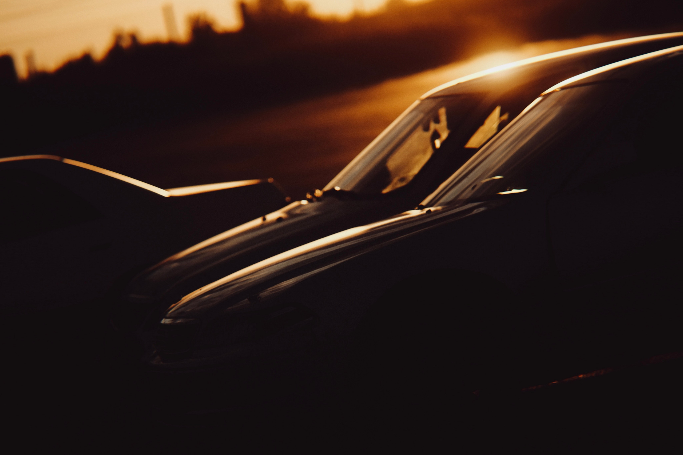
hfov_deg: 18.1
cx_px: 342
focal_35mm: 113
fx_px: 2143
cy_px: 228
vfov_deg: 12.1
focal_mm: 75
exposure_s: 1/30000
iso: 320
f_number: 1.2
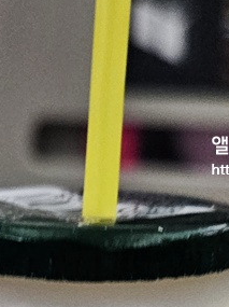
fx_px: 858
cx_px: 67
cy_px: 392
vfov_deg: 18.9
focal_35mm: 97
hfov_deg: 15.2
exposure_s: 1/52.8
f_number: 1.8
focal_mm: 5.4
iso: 320
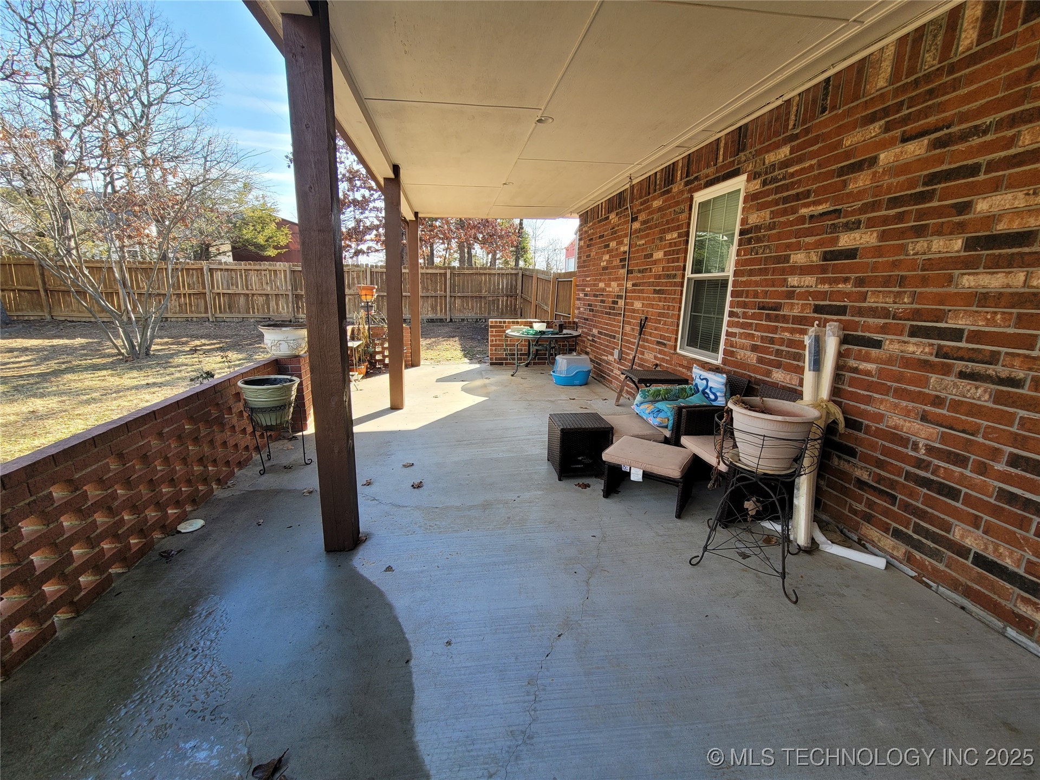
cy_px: 390
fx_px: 391
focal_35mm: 13
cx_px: 520
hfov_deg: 106.2
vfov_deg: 89.9
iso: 64
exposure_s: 1/234
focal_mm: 2.2
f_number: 2.2
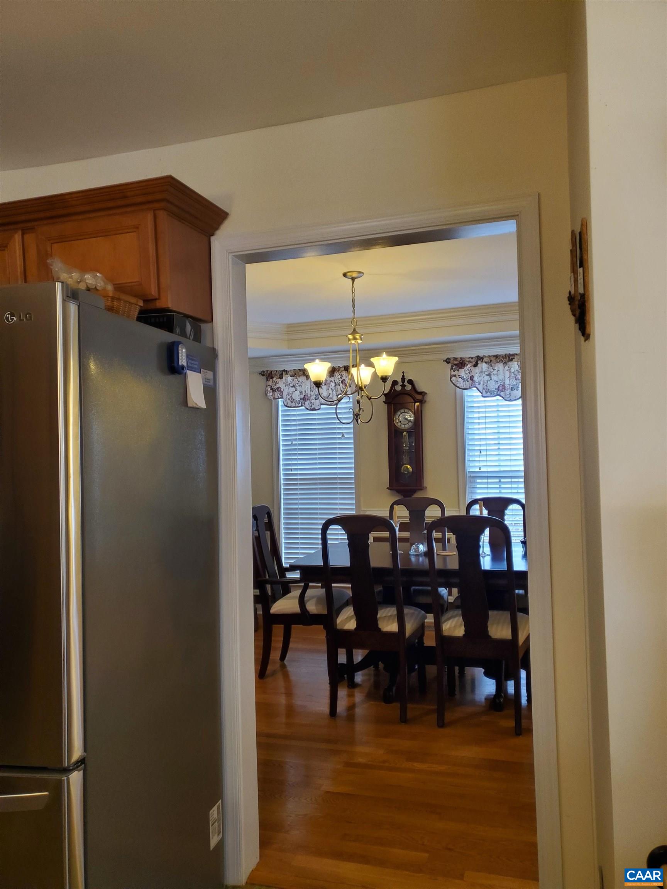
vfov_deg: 67.3
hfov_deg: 53.1
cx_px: 334
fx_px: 668
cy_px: 444
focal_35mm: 26
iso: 200
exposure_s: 1/40
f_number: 1.5
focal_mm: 4.3
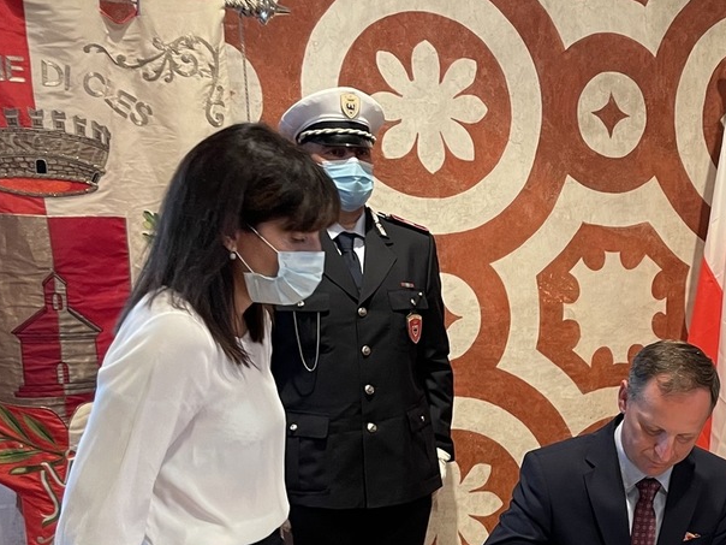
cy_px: 551
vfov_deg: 22.7
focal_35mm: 62
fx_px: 1300
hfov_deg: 28.8
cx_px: 763
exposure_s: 1/50
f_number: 1.6
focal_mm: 4.2
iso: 125
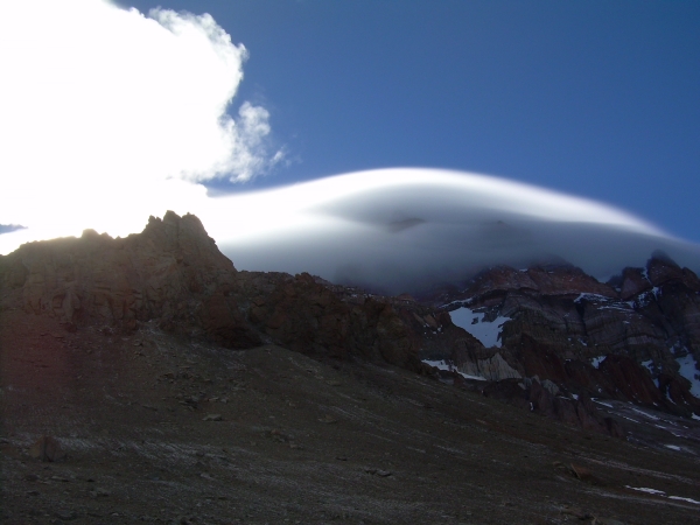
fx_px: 768
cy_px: 262
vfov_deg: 37.7
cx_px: 350
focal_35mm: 38
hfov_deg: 49.0
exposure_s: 1/594
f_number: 4.6
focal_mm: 6.3
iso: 50
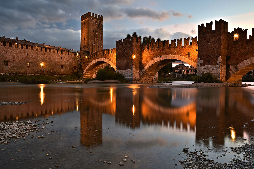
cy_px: 84
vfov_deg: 51.3
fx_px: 176
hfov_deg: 71.5
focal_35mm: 25
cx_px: 127
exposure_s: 30
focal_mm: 25
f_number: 22
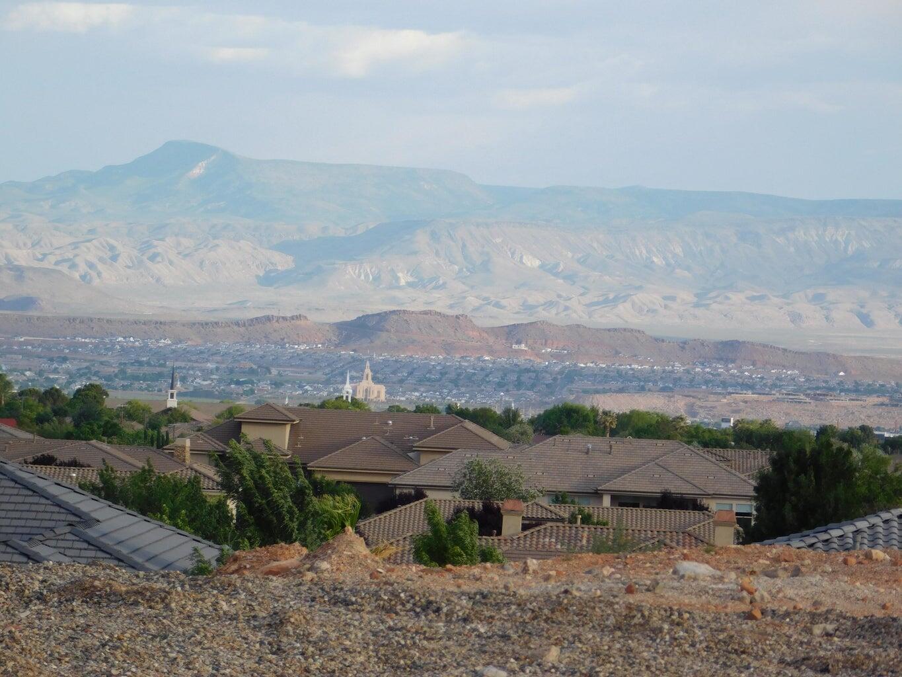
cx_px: 451
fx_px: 6046
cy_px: 338
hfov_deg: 8.5
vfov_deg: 6.4
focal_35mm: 232
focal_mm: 41.3
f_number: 5.6
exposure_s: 1/250
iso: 125
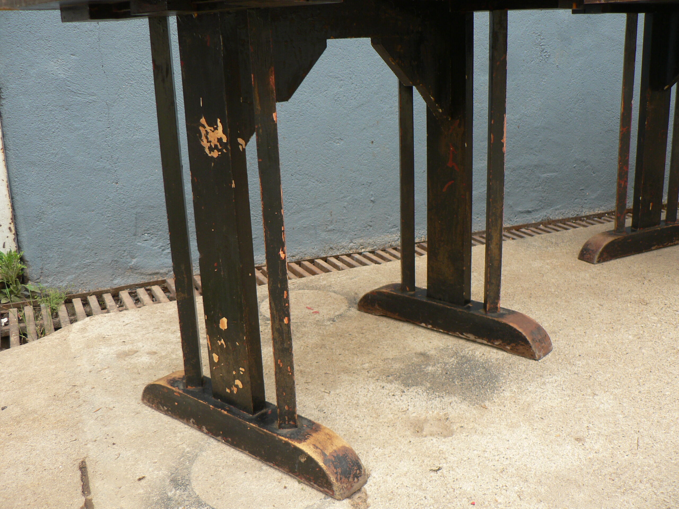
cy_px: 254
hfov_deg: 51.4
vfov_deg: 39.7
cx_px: 340
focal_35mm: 36
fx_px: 706
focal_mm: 6
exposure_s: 1/125
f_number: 2.8
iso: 80
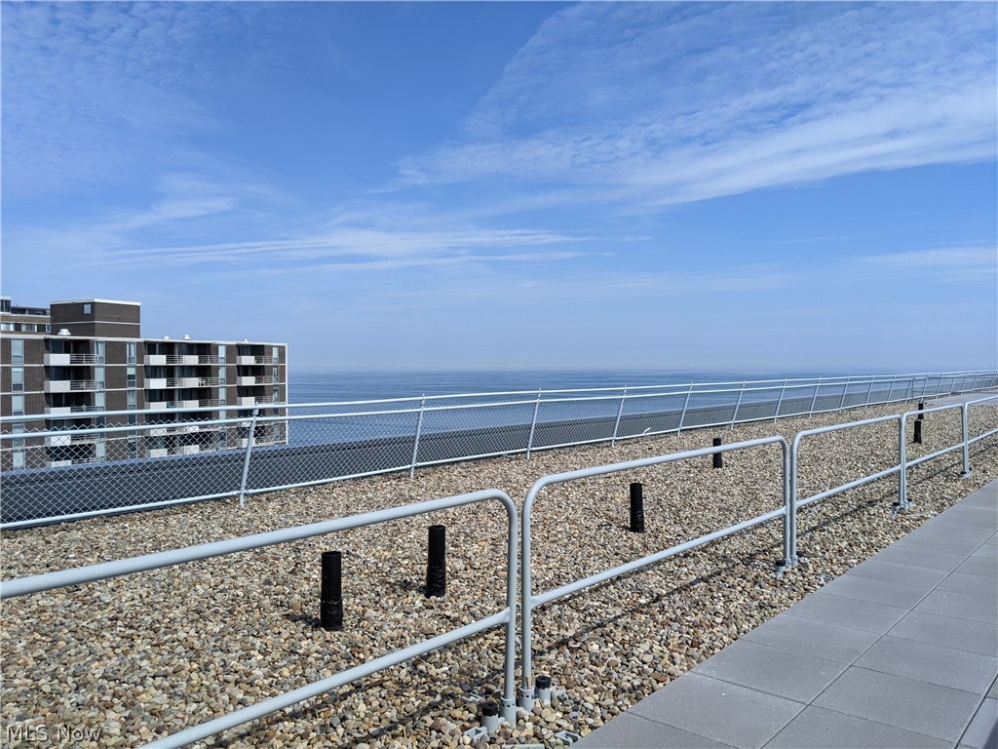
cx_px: 499
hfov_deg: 65.3
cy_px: 374
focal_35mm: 27
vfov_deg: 51.4
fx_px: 778
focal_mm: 4.44
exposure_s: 1/4695
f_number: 1.8
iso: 80
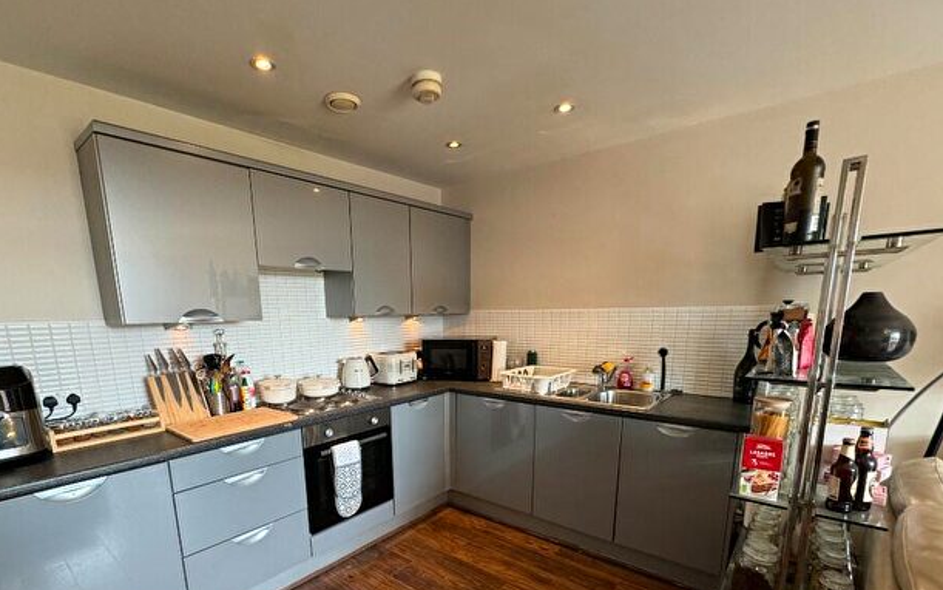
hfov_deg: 94.2
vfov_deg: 66.0
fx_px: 437
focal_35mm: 17
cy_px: 398
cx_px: 434
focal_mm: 2.22
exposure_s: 1/100
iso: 160
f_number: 2.2
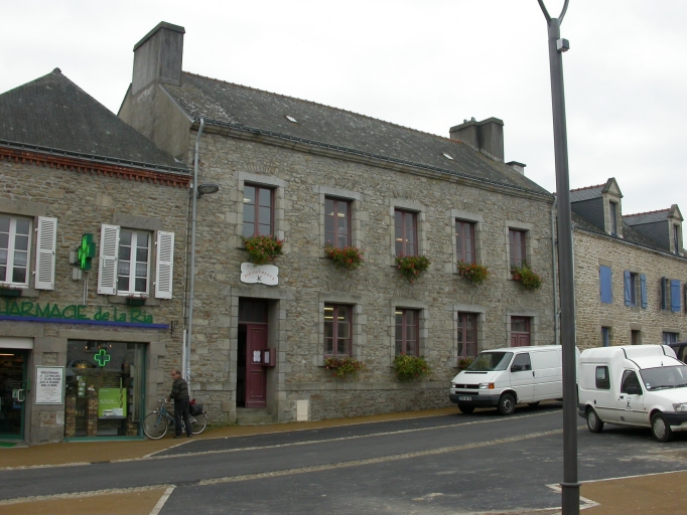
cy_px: 258
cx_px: 344
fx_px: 754
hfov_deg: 49.0
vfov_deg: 37.7
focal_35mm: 38
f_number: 5.3
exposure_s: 1/138
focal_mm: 7.85
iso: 100
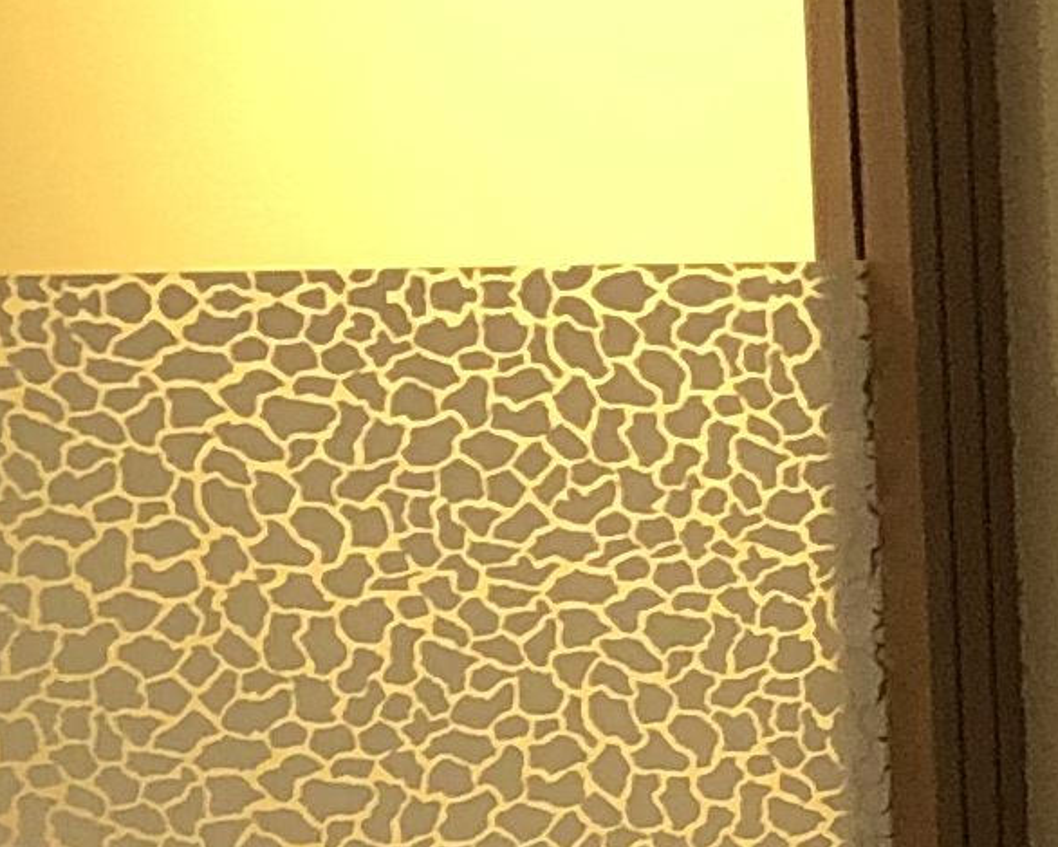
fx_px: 5888
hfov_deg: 8.9
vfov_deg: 8.2
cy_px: 876
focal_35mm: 188
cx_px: 2813
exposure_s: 1/17
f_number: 1.8
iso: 80
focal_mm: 3.99
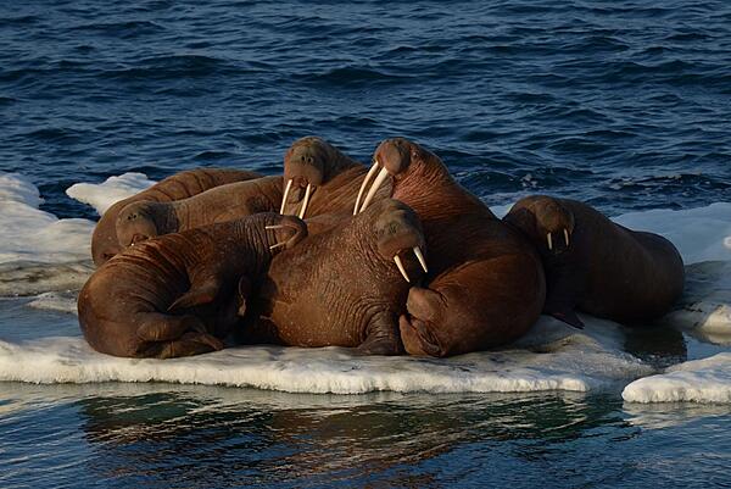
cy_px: 244
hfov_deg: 5.1
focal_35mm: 400
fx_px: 8128
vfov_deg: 3.4
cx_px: 366
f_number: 7.1
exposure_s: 1/400
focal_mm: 400
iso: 100
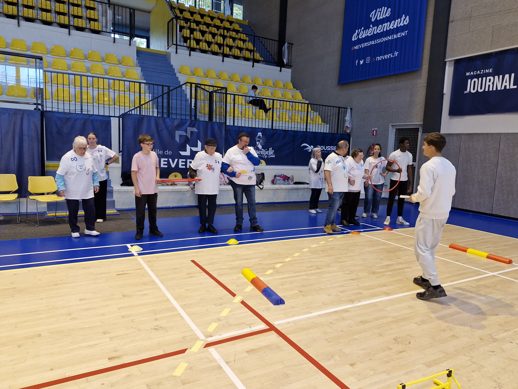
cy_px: 194
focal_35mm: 24
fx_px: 359
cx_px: 269
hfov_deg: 71.6
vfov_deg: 56.8
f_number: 1.8
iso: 50
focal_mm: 5.54
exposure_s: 1/120
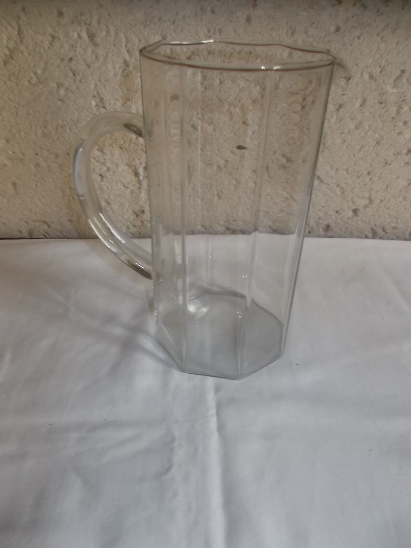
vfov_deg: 67.3
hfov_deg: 53.1
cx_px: 206
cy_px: 274
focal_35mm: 26
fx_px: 412
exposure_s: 1/25
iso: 200
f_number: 3.2
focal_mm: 4.6
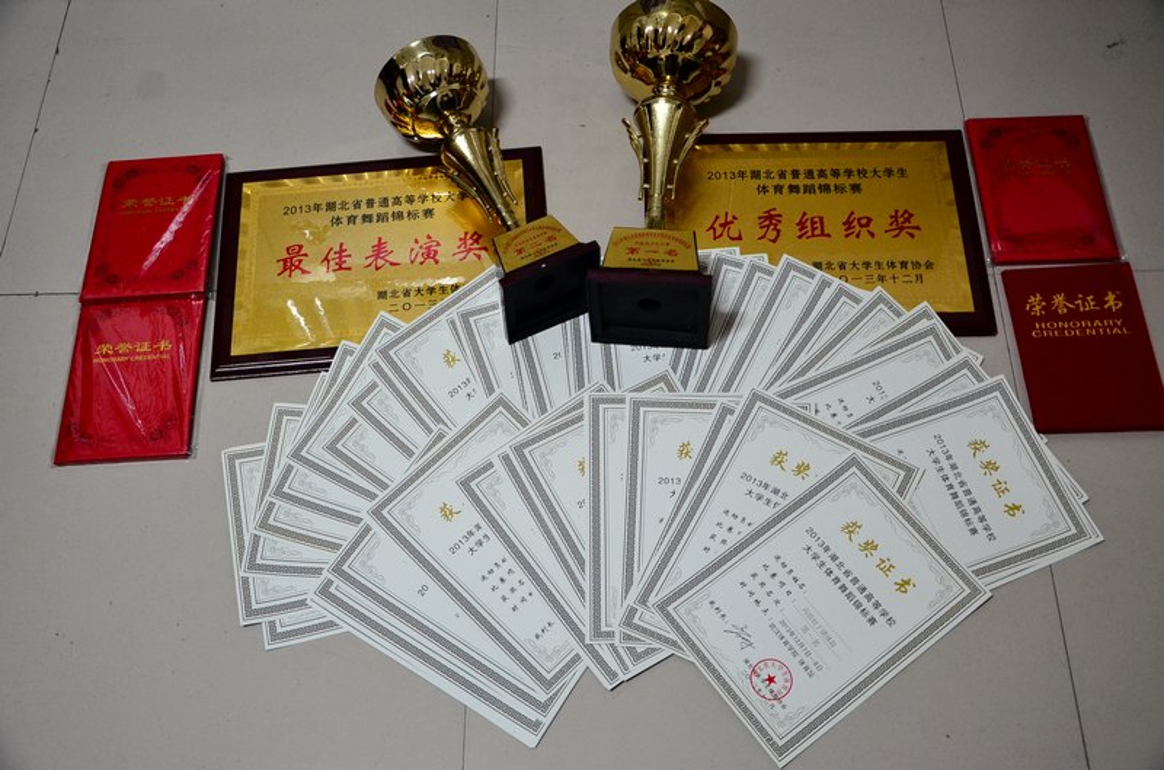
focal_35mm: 38
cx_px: 582
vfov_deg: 35.3
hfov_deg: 51.4
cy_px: 385
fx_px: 1209
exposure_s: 1/40
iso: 1600
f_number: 4
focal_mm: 25
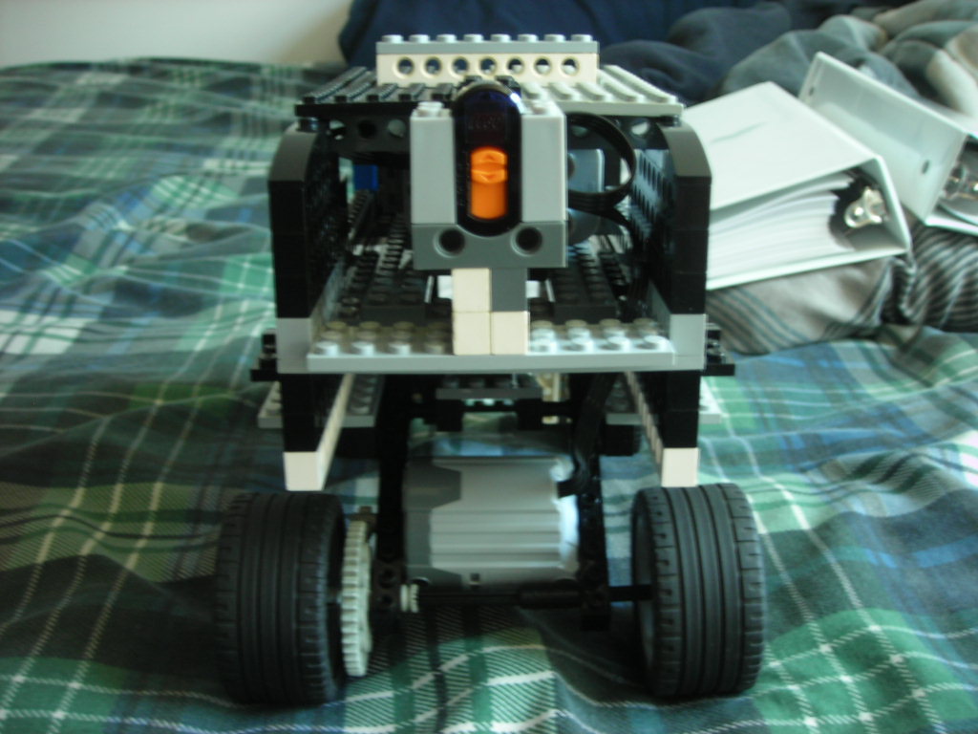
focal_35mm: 41
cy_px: 367
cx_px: 489
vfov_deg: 35.1
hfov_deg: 45.8
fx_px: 1158
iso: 53
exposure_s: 1/3.9
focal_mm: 6.8
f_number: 3.3
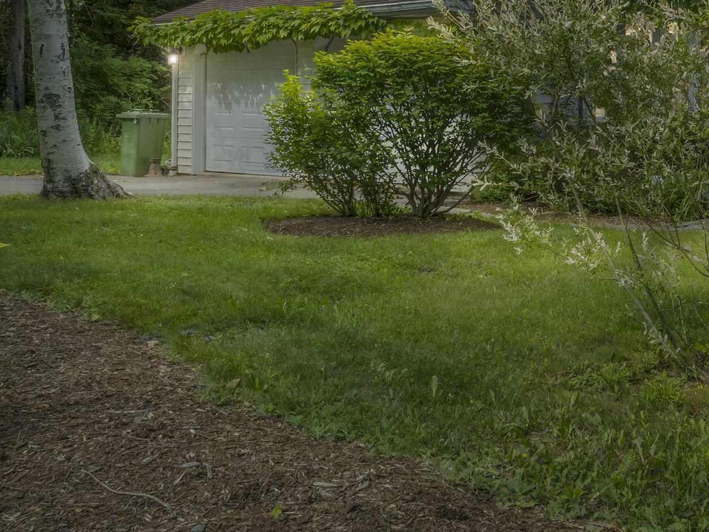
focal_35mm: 58
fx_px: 1194
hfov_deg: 30.7
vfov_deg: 24.6
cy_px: 94
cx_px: 710
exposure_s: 1/80
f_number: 11
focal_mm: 15
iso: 400
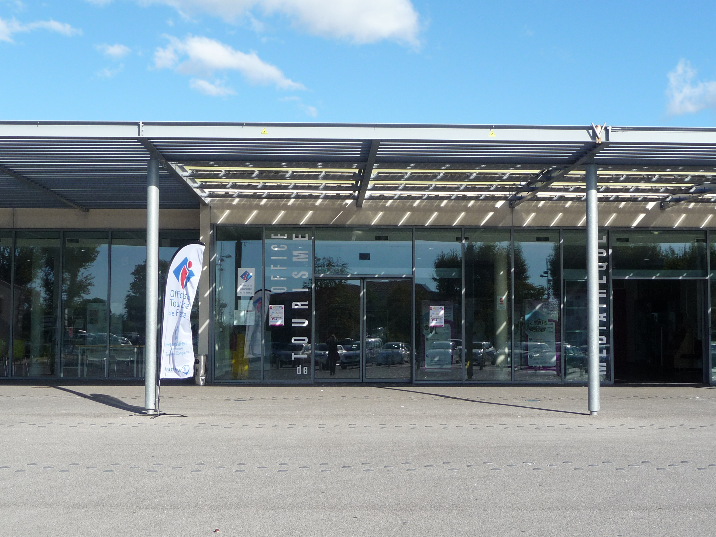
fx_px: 993
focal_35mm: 48
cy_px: 268
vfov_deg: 30.3
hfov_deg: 39.7
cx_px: 358
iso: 100
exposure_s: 1/640
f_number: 4
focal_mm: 7.1
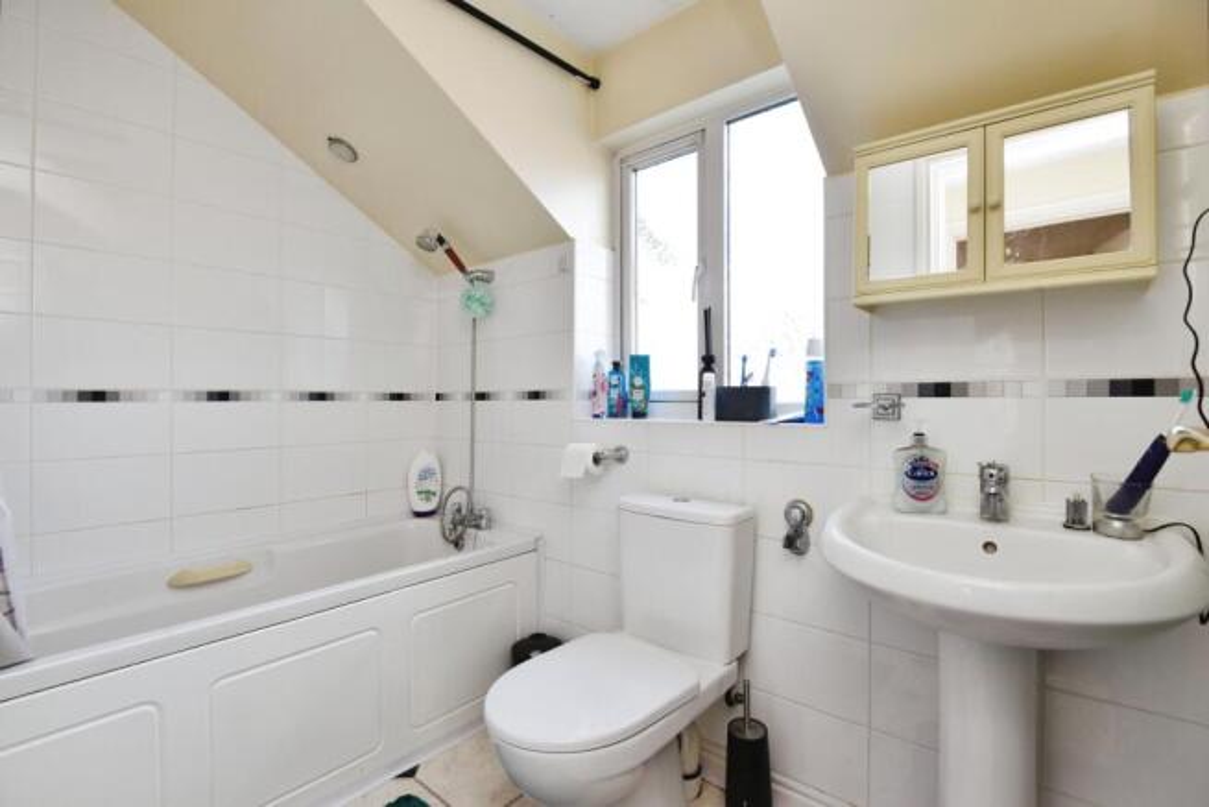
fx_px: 537
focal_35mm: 16
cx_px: 604
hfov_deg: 96.7
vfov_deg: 73.8
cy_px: 404
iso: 500
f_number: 7.1
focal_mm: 16
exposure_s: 1/40
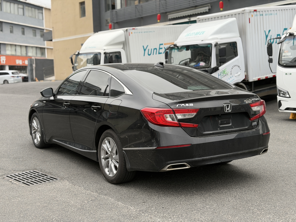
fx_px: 410
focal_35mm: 48
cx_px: 148
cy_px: 111
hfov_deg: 39.7
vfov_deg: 30.3
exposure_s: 1/503
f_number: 1.78
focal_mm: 6.76
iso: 64
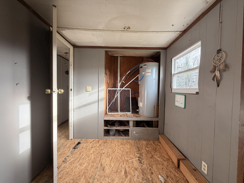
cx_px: 122
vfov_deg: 85.7
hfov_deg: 102.1
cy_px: 92
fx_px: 99
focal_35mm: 14
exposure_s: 1/121
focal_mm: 2.22
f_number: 2.2
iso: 160
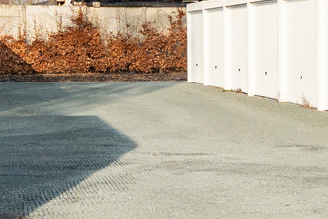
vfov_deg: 11.7
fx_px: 1048
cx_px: 425
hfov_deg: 16.8
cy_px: -22
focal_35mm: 115
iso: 250
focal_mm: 16
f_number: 11
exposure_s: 1/320
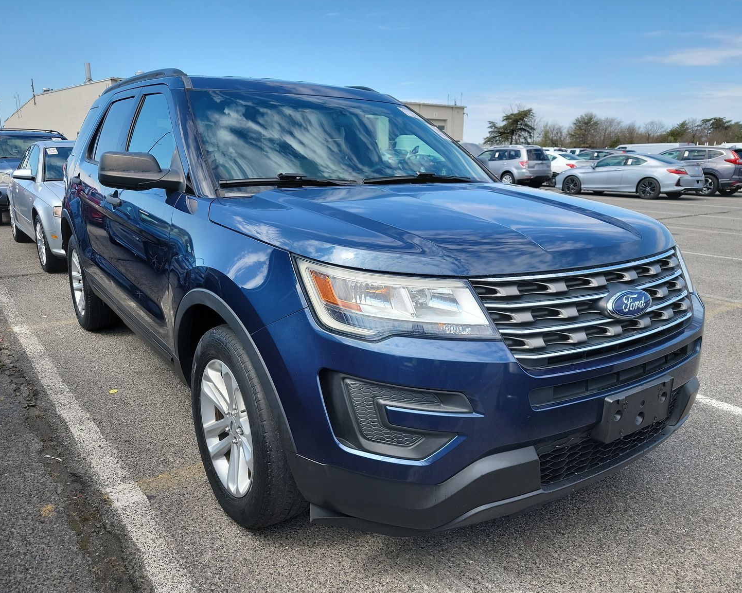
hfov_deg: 66.0
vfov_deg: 54.9
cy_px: 290
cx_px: 381
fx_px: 571
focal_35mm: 26
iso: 50
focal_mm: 6.7
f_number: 1.8
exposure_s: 1/493
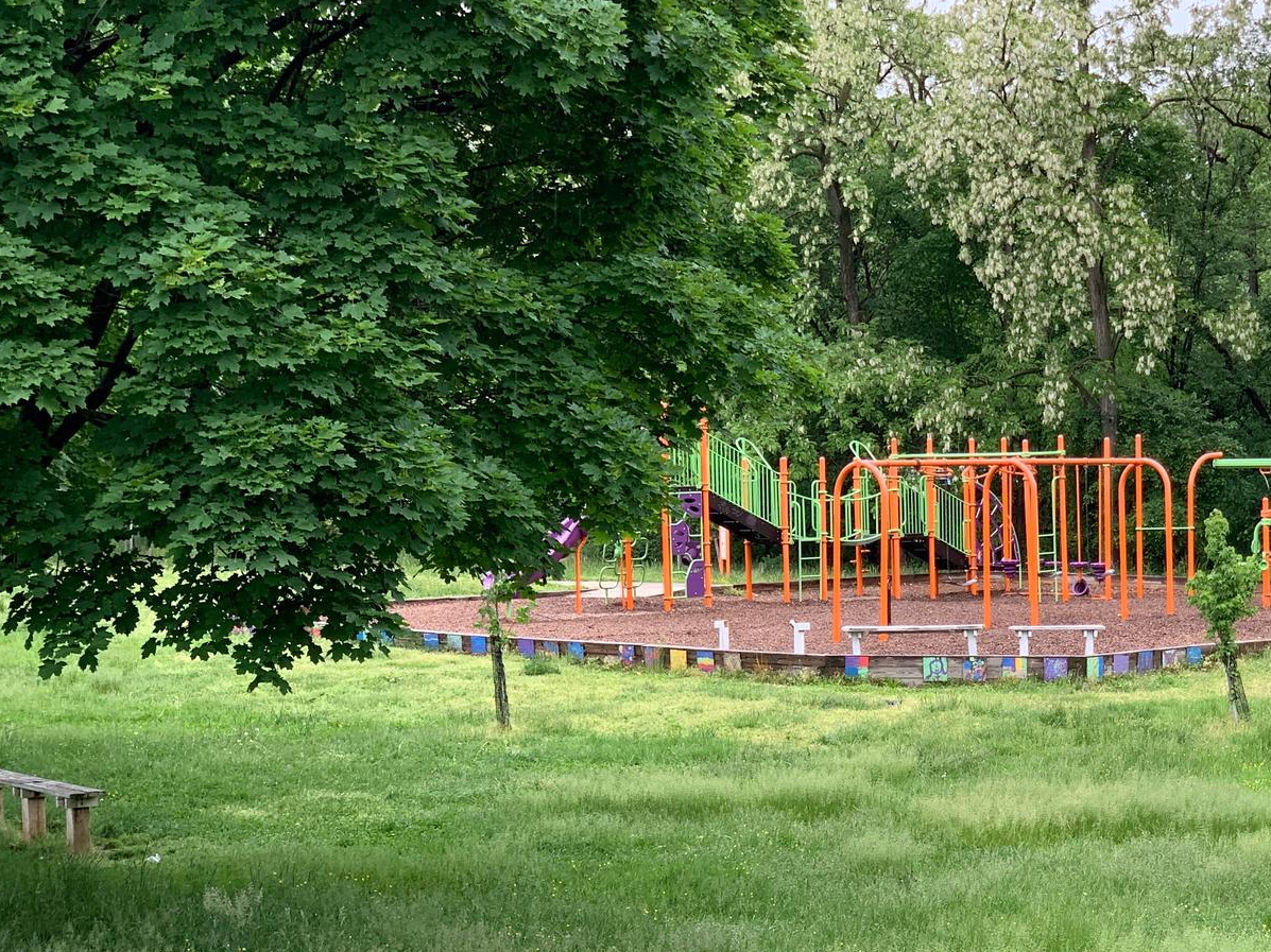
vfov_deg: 16.5
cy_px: 744
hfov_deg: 21.6
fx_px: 3267
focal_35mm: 89
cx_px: 1083
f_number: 2.4
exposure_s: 1/122
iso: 16
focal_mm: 6
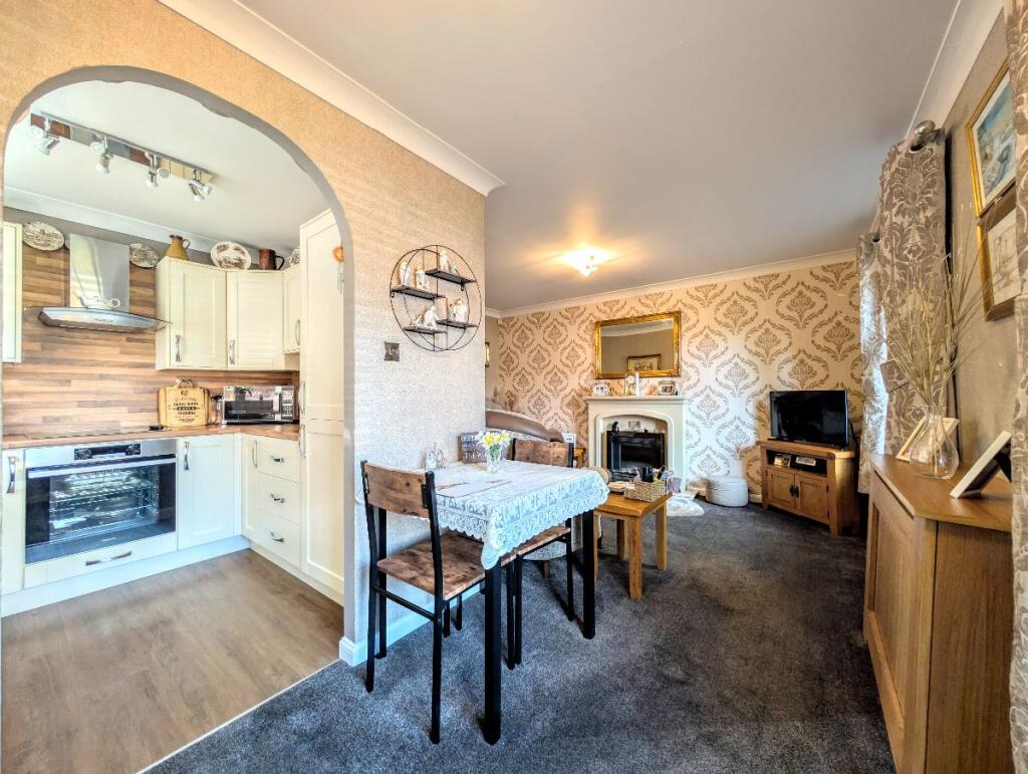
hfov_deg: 110.5
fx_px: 357
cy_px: 387
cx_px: 514
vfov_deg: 94.6
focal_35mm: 12
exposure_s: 1/25
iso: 59
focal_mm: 2.02
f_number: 1.7
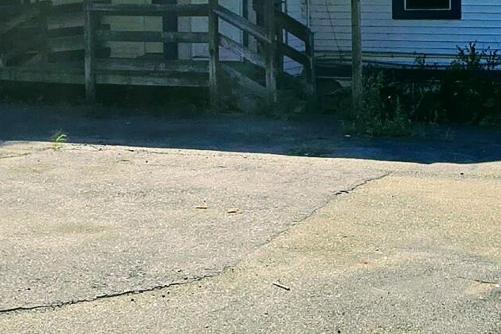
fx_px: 891
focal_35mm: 64
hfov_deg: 30.4
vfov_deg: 20.9
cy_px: 48
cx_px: 423
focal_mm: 2.2
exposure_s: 1/3229
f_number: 2.2
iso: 50
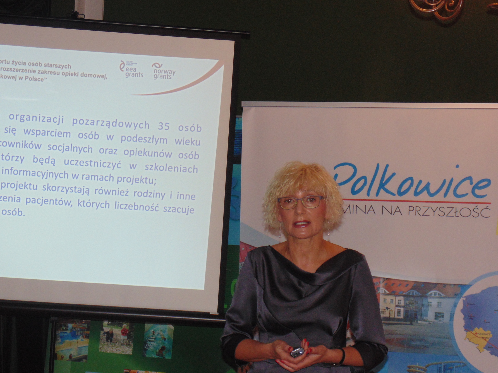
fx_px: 1223
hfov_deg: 23.0
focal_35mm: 85
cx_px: 232
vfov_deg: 17.4
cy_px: 182
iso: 200
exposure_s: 1/60
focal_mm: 14.1
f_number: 4.3
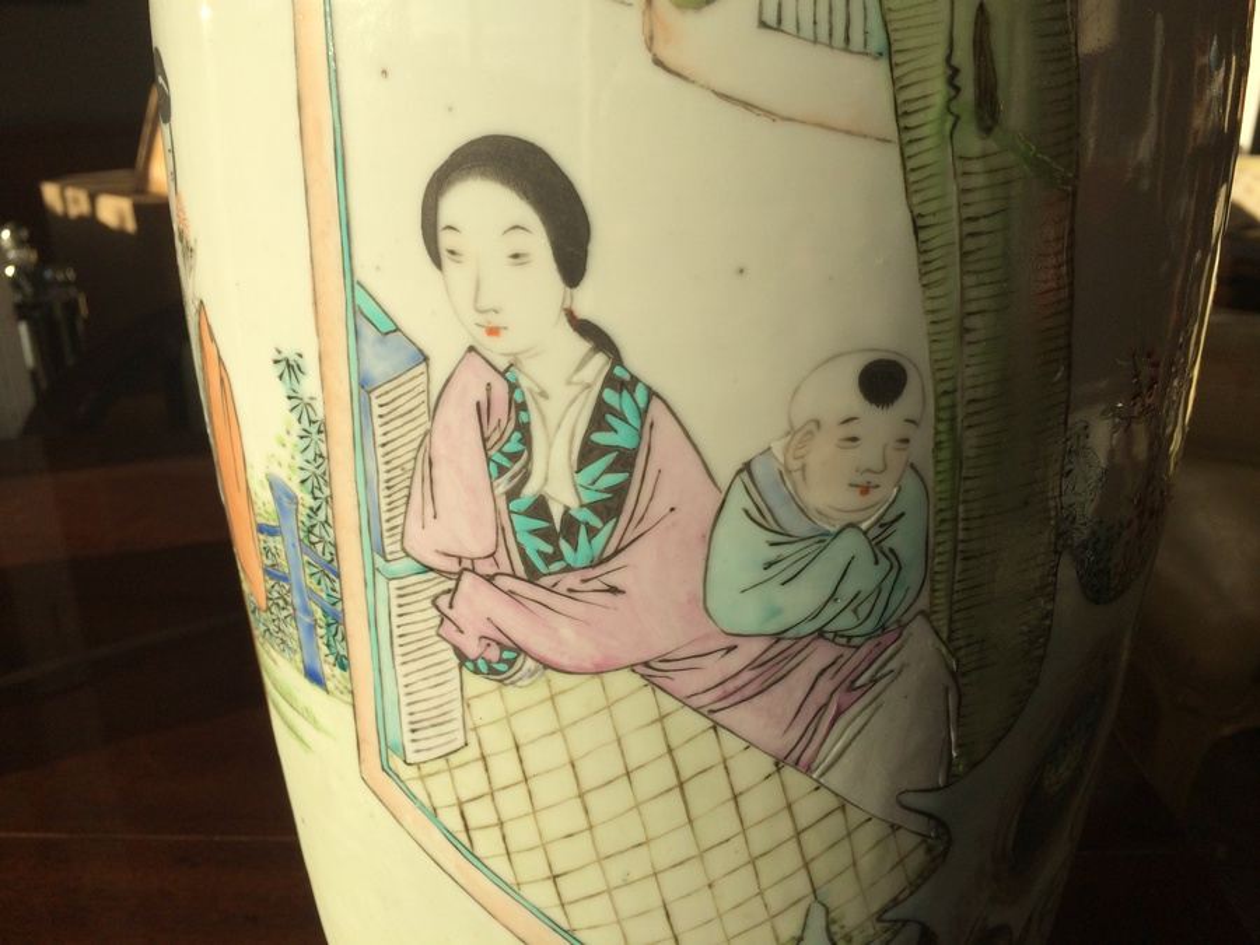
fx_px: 1092
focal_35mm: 30
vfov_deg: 46.8
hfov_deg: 60.0
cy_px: 472
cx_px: 630
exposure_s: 1/1953
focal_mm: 4.12
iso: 40
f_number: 2.2
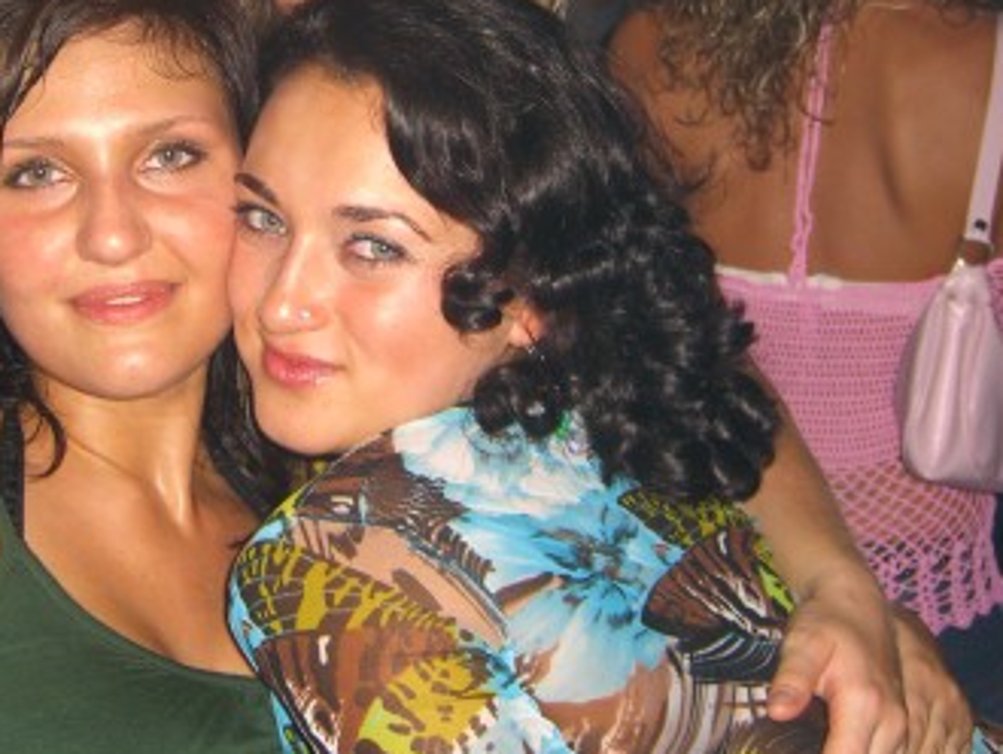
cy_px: 140
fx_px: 2001
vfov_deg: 21.1
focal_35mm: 69
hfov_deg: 28.0
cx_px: 371
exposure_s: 1/60
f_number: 2.8
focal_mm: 7.9
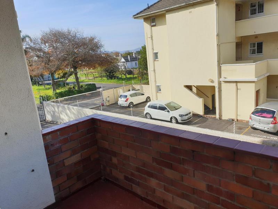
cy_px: 104
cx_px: 139
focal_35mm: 26
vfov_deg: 53.1
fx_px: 209
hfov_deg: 67.3
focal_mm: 4.3
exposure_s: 1/958
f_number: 2.4
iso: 50
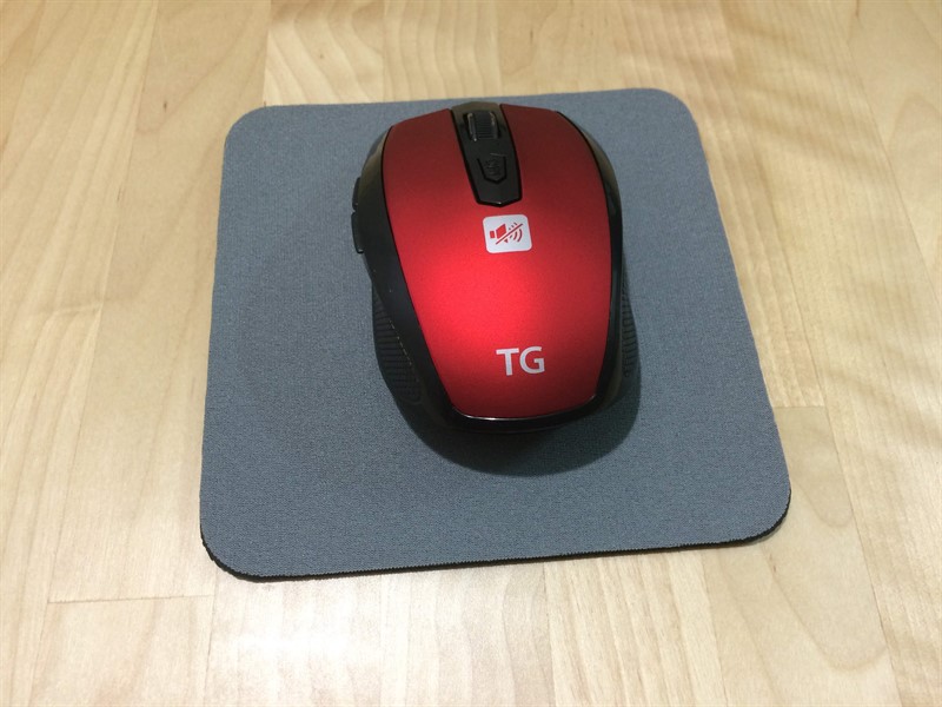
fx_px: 789
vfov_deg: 48.2
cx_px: 471
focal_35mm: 29
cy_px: 354
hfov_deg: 61.7
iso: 125
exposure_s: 1/30
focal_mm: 4.15
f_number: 2.2
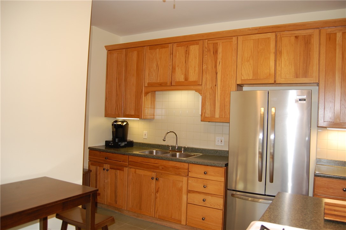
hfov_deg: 67.4
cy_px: 115
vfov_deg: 47.8
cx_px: 173
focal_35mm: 27
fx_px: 259
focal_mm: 18
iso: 400
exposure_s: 1/60
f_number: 3.5
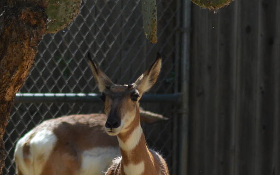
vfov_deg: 1.7
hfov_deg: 2.7
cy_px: 240
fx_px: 5894
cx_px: 133
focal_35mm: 772
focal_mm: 195
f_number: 5
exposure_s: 1/1600
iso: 400
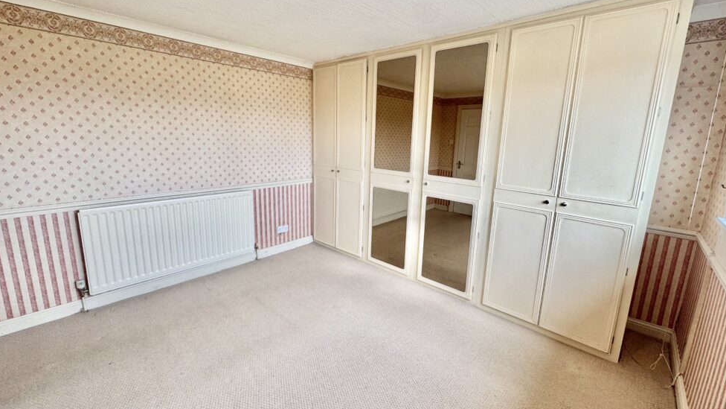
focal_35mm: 16
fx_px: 308
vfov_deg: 67.0
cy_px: 194
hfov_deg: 99.3
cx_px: 376
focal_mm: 2.22
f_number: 2.2
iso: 100
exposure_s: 1/99
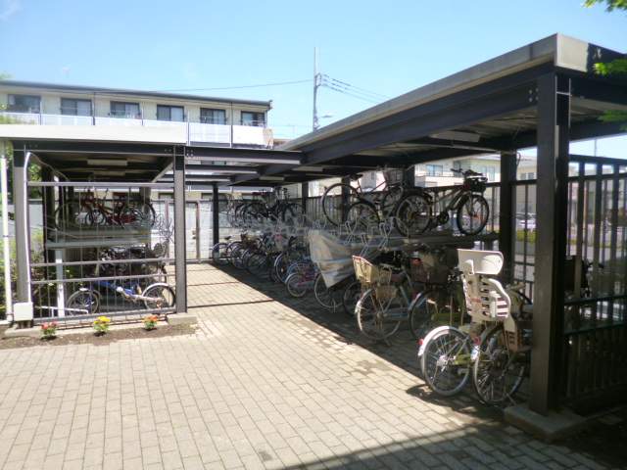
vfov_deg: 56.8
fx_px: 435
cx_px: 314
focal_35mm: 24
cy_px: 235
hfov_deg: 71.6
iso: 160
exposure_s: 1/640
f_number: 2.5
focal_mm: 4.3
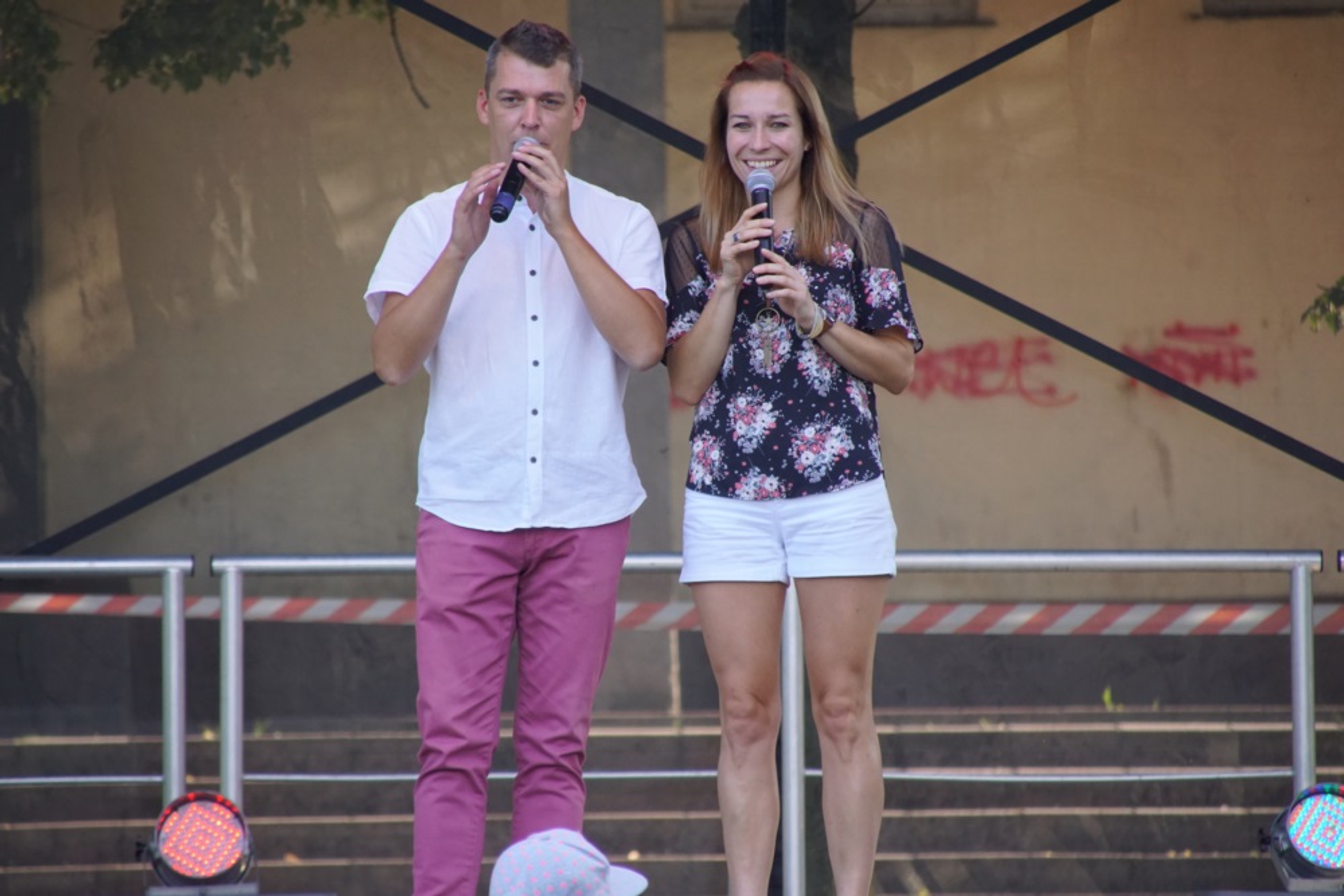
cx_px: 672
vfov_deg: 4.6
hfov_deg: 6.9
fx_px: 11201
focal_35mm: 300
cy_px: 448
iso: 800
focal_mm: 200
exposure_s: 1/320
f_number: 6.3
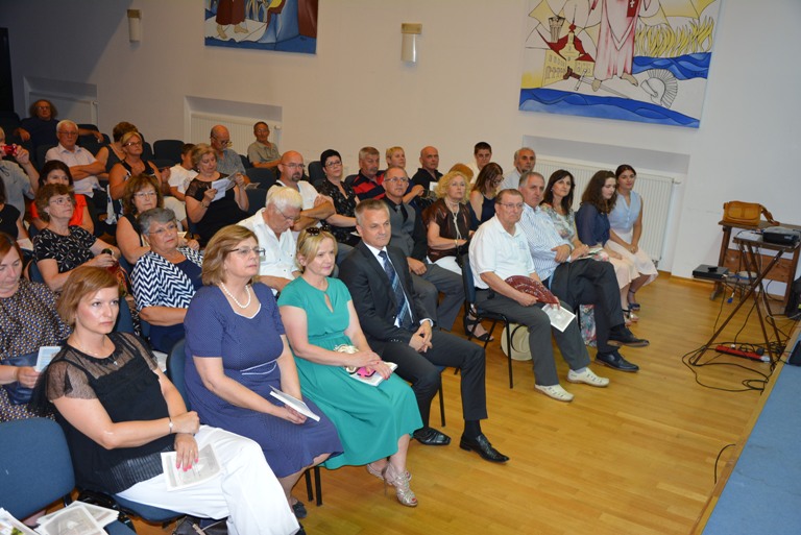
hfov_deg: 53.1
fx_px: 801
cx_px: 400
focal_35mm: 36
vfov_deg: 36.9
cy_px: 268
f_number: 3.8
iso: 640
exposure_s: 1/60
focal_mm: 24
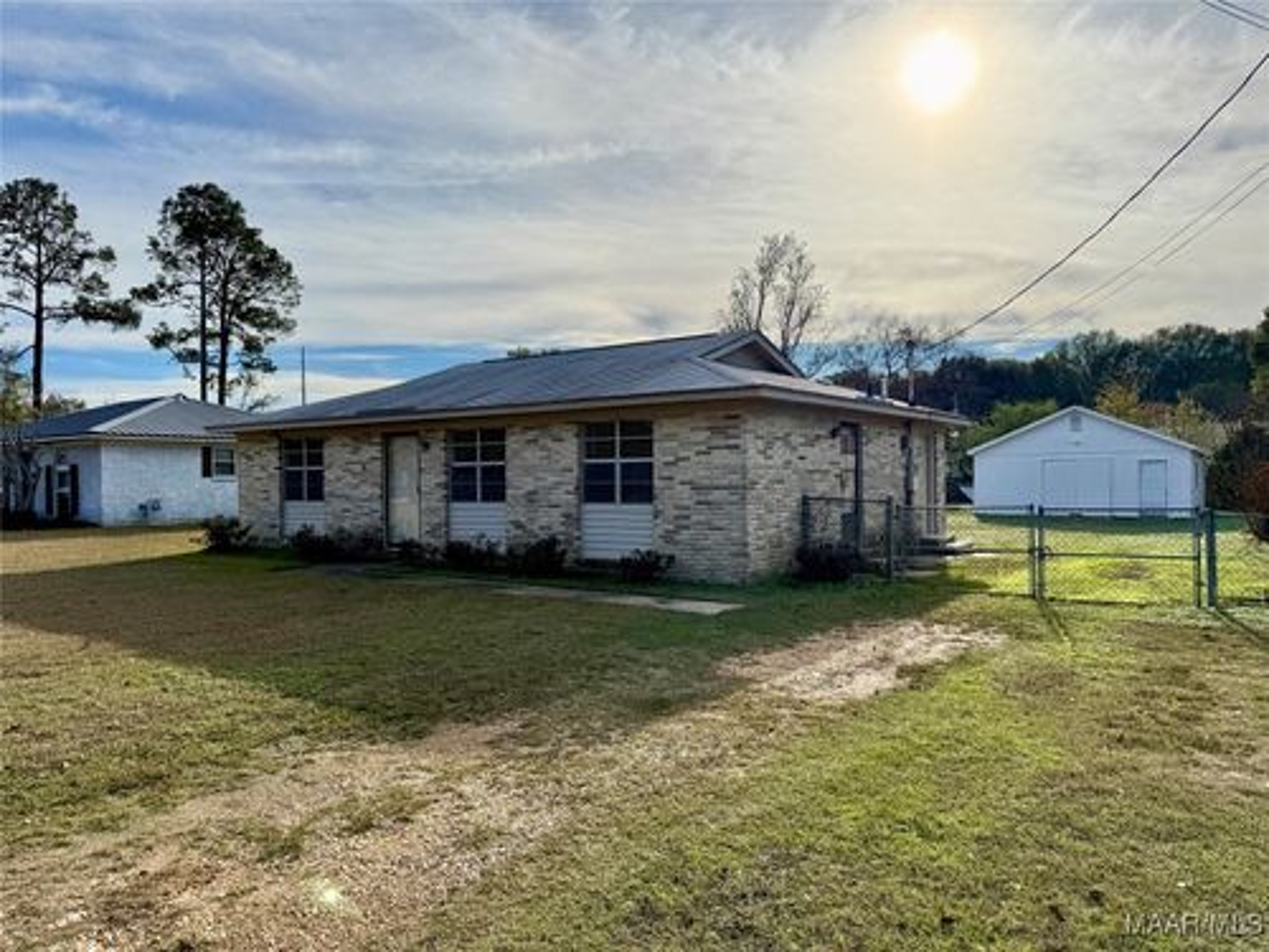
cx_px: 634
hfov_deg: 71.6
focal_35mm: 24
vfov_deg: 56.8
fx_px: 880
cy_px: 476
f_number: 1.78
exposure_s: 1/14286
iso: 80
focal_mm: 6.76
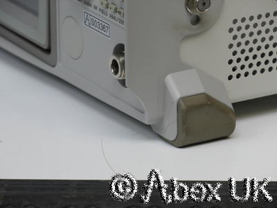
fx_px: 2241
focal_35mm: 280
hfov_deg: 7.1
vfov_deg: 5.3
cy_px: 104
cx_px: 138
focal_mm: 140
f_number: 9
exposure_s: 1/25
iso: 400
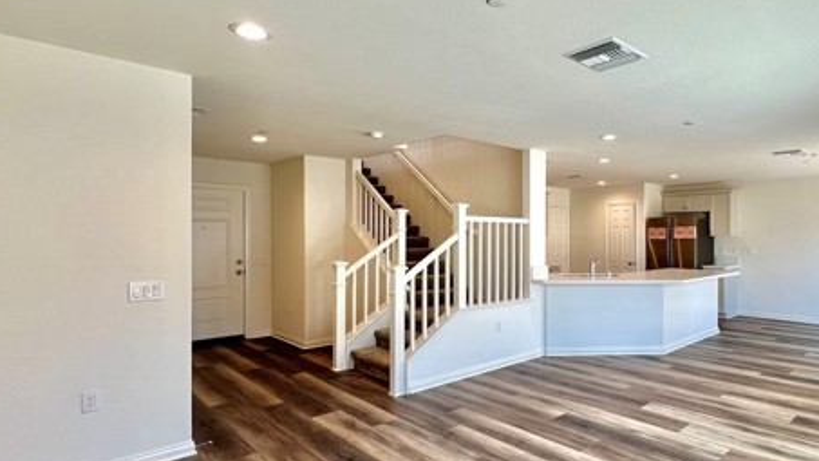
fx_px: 434
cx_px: 559
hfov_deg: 83.1
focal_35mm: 20
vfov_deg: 55.9
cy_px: 239
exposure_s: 1/120
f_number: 1.8
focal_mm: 1.57
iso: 64
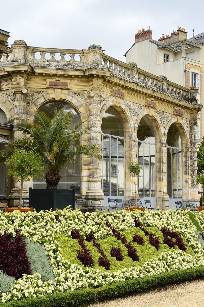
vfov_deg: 35.6
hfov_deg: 24.2
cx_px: 102
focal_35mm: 56
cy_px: 154
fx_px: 476
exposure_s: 1/160
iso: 200
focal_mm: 56
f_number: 13
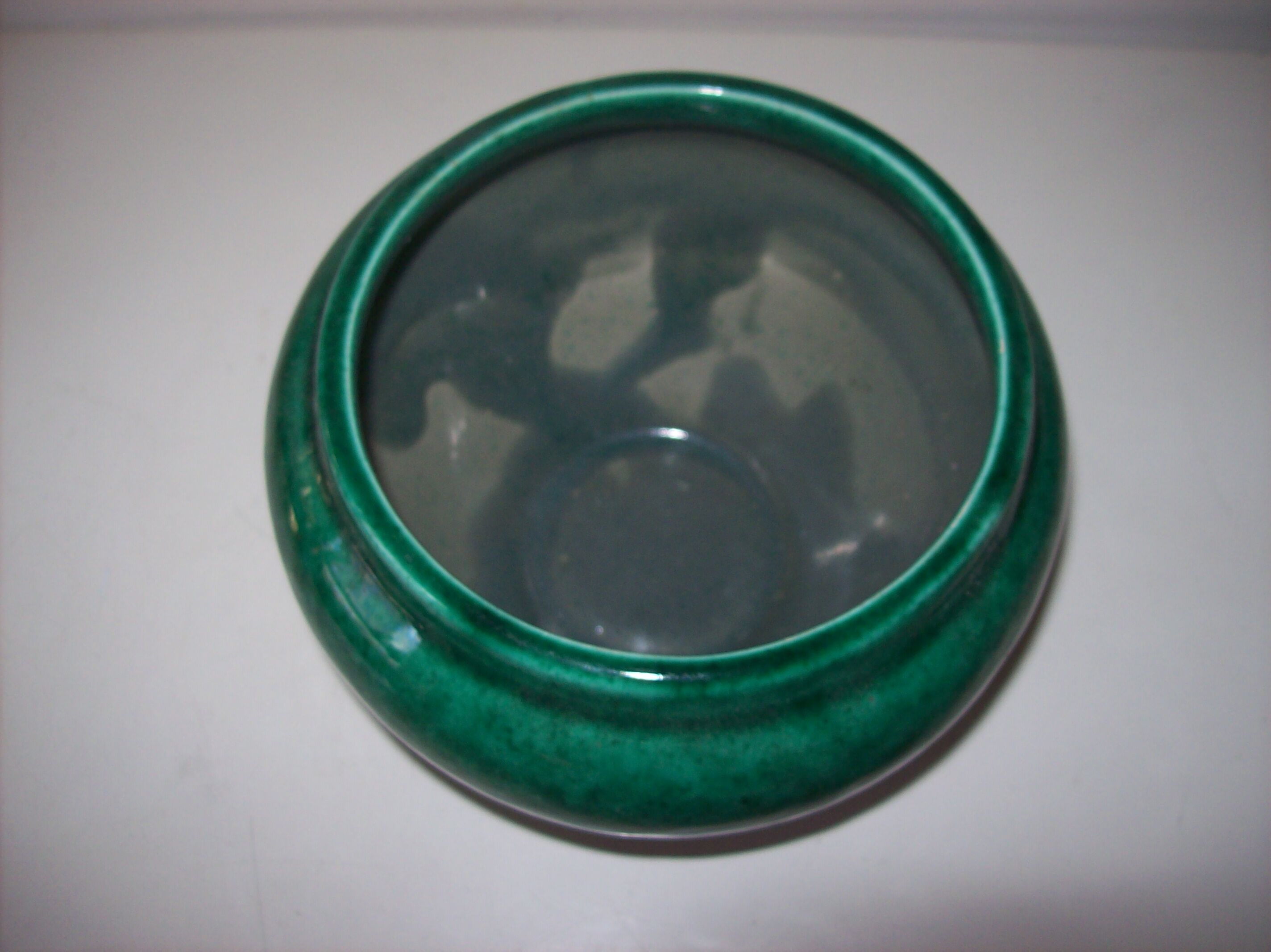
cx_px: 636
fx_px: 1321
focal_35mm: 36
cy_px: 476
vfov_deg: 39.6
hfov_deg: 51.4
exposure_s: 1/64
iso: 80
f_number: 2.7
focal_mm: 6
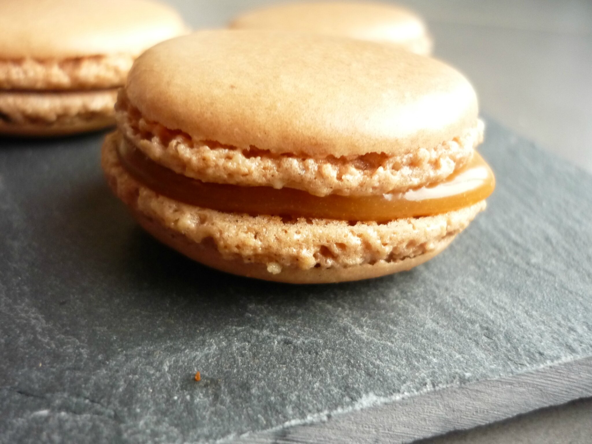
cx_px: 296
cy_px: 222
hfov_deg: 55.4
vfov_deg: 42.9
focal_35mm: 33
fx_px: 564
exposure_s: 1/30
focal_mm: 5.5
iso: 320
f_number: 2.8
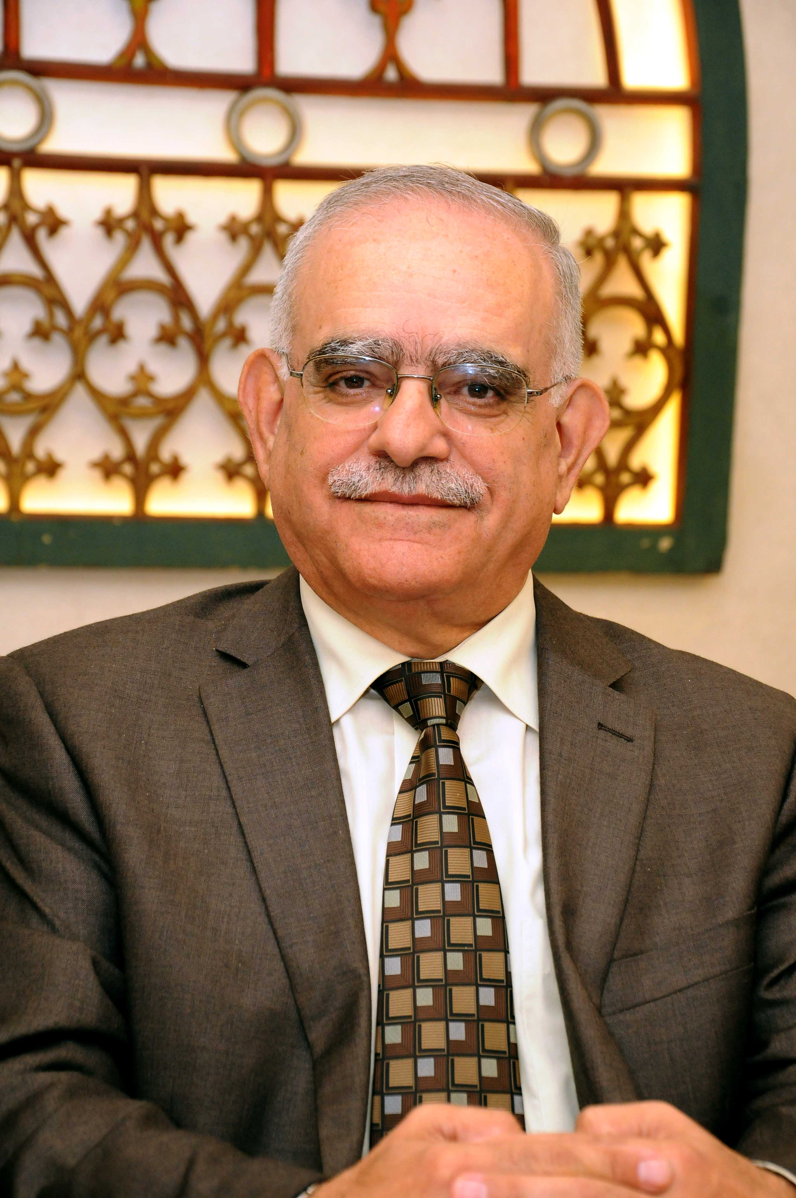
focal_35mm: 105
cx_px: 398
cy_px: 599
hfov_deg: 13.0
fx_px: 3491
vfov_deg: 19.5
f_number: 5.6
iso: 1250
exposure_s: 1/125
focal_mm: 70
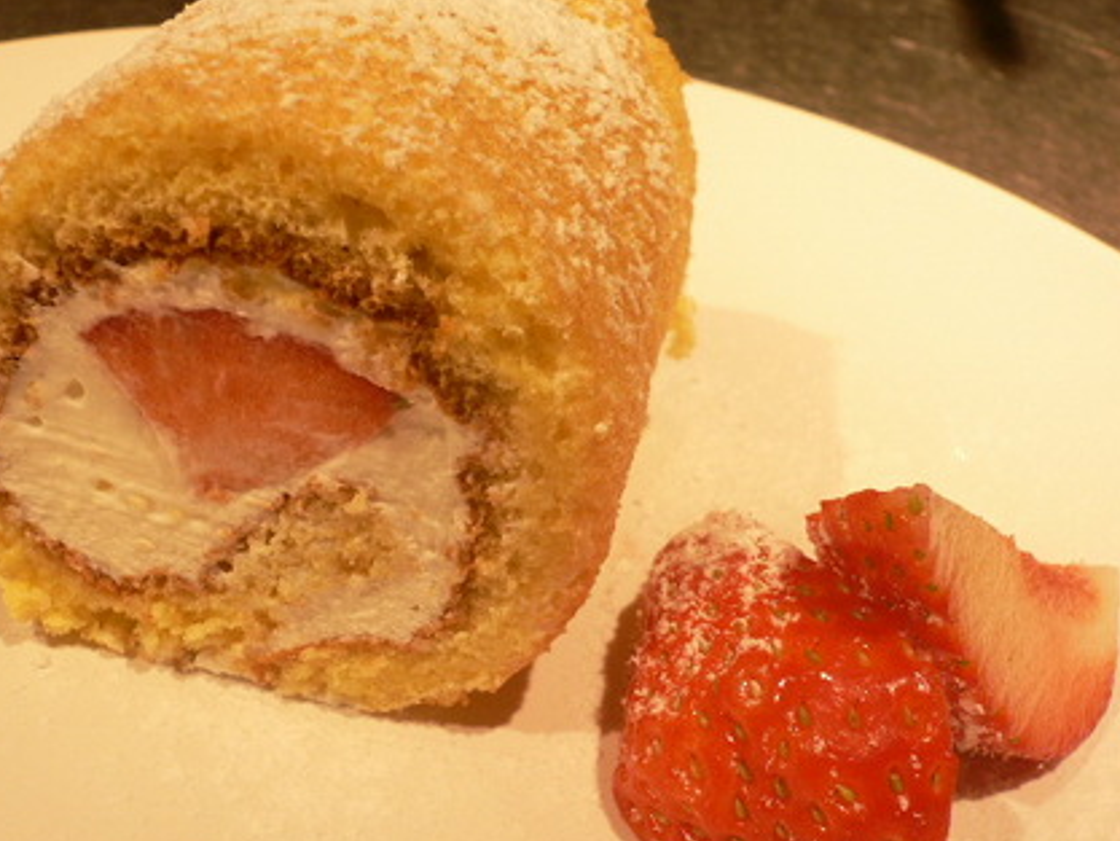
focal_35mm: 42
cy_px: 477
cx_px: 462
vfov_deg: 34.3
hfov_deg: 44.6
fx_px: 1359
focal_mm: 5.8
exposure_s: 1/40
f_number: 5.6
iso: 100
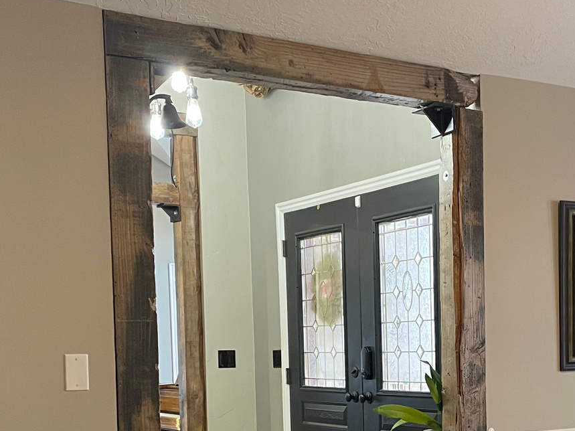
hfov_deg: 30.4
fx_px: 1030
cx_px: 466
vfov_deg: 22.9
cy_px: 410
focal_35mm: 62
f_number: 1.6
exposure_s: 1/60
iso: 320
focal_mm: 4.2
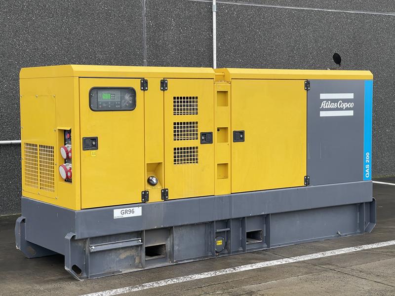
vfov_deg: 22.9
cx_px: 198
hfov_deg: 30.3
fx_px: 730
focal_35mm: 64
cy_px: 148
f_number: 2.2
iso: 20
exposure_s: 1/99
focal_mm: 7.5
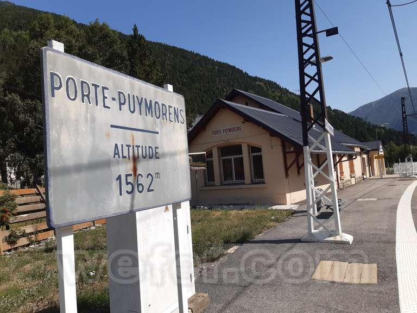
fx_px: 313
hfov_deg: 67.3
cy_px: 156
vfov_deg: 53.1
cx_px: 208
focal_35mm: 26
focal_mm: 3.92
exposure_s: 1/2331
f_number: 1.7
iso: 40
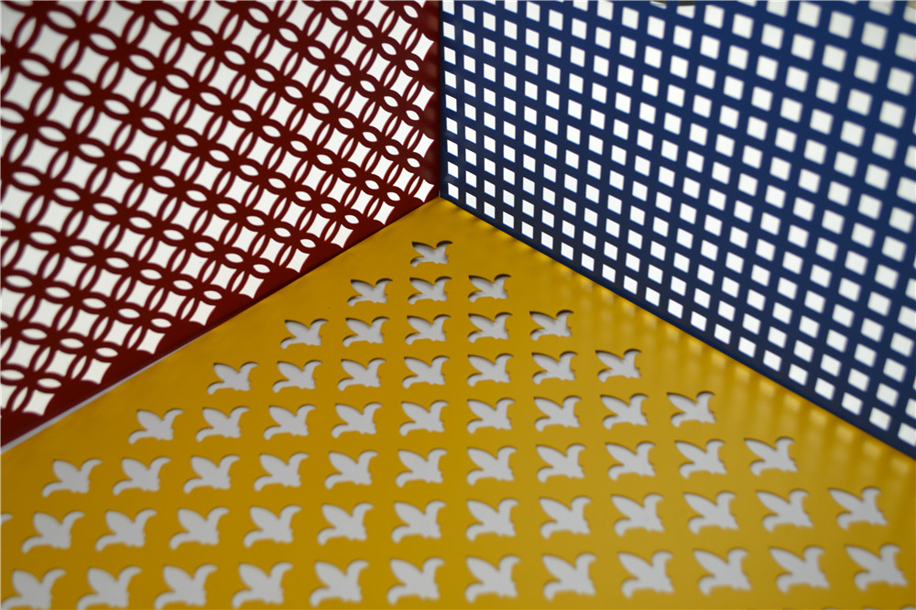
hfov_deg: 43.6
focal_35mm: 45
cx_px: 458
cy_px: 305
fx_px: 1145
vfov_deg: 29.8
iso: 400
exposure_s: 1/80
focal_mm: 30
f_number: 4.5
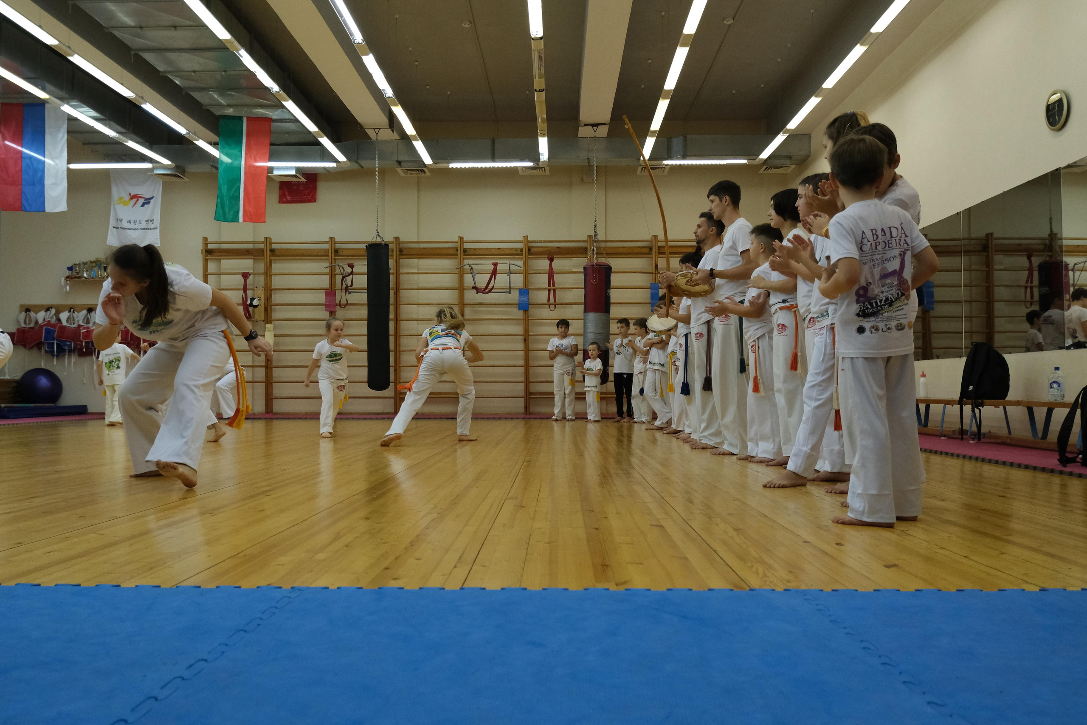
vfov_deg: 43.6
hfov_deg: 61.9
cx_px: 544
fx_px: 906
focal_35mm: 30
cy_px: 362
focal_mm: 19.7
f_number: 4
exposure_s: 1/320
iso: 2500
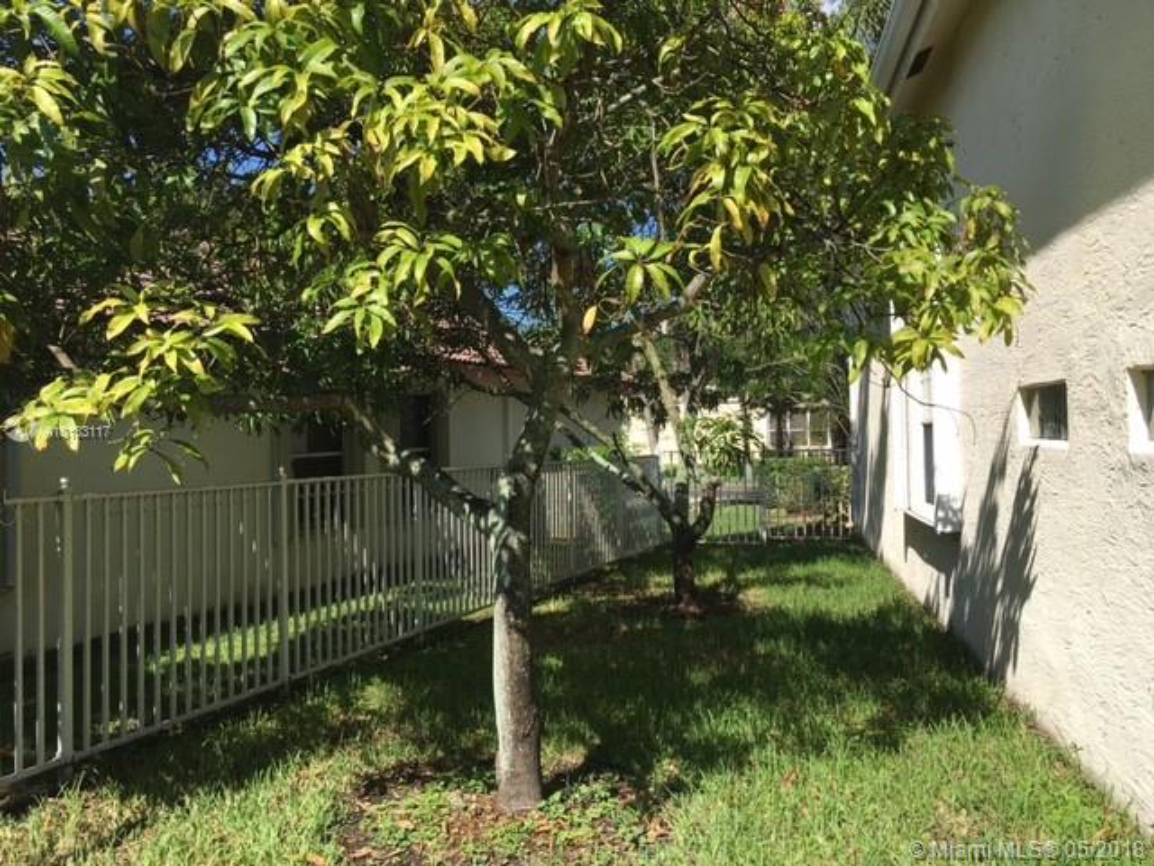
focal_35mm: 29
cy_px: 433
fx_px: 967
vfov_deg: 48.2
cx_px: 577
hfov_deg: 61.7
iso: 25
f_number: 2.2
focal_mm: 4.15
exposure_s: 1/1131
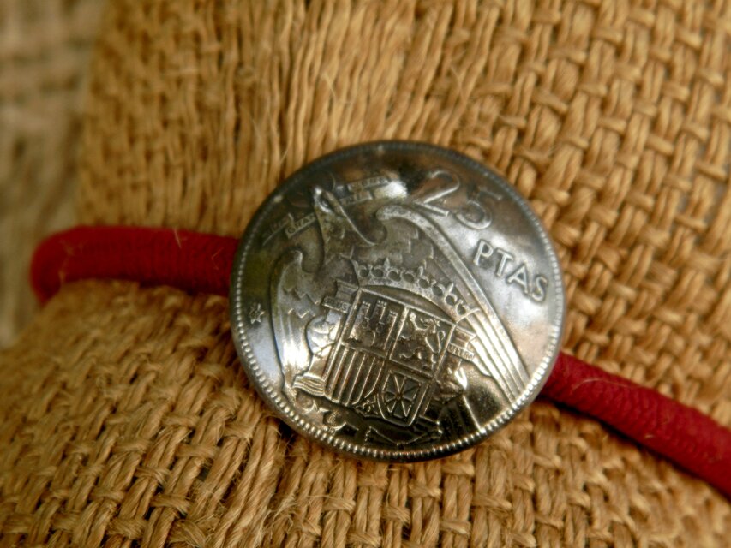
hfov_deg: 23.8
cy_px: 274
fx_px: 1732
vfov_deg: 18.0
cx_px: 366
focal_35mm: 82
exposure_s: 1/160
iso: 80
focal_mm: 14.6
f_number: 4.2
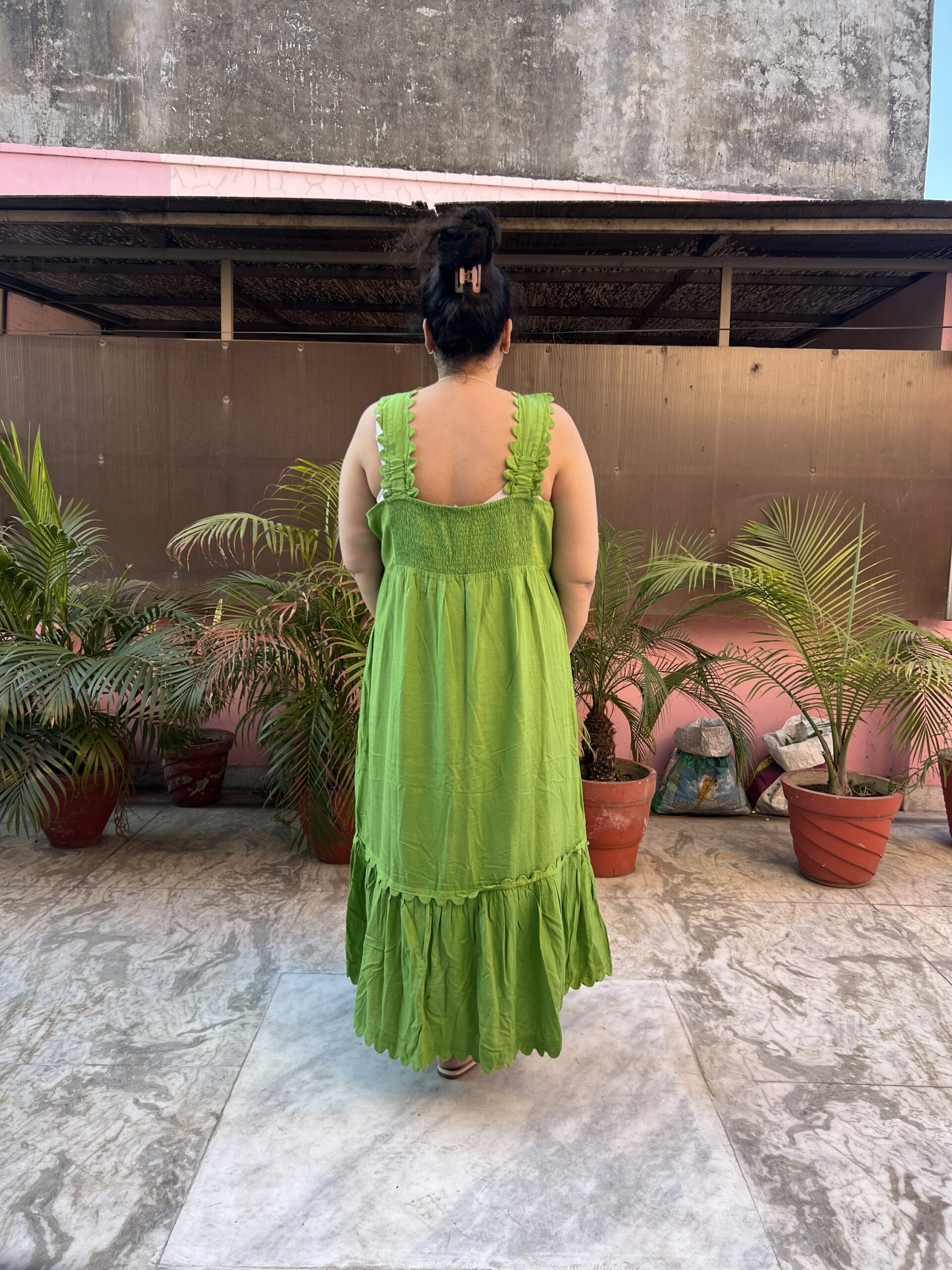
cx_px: 476
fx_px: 953
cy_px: 635
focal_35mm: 26
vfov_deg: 67.3
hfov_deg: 53.1
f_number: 1.5
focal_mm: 5.7
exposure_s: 1/295
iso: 50
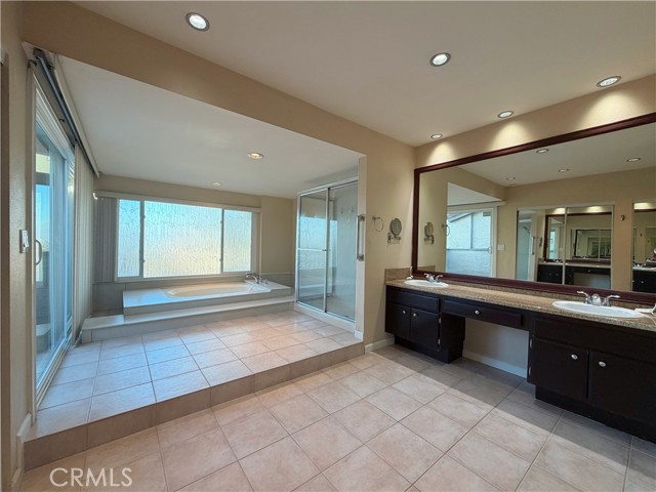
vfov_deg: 85.7
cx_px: 328
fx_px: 265
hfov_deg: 102.1
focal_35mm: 14
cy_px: 246
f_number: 2.2
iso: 125
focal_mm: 2.22
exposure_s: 1/120
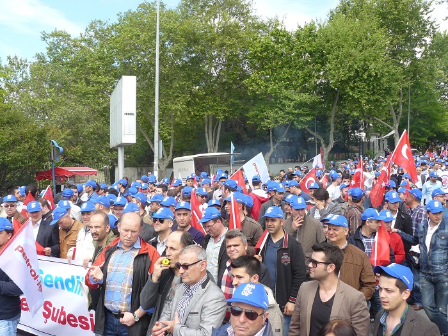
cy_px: 168
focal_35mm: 36
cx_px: 224
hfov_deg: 51.4
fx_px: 466
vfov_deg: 39.7
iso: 100
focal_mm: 6
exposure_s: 1/200
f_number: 5
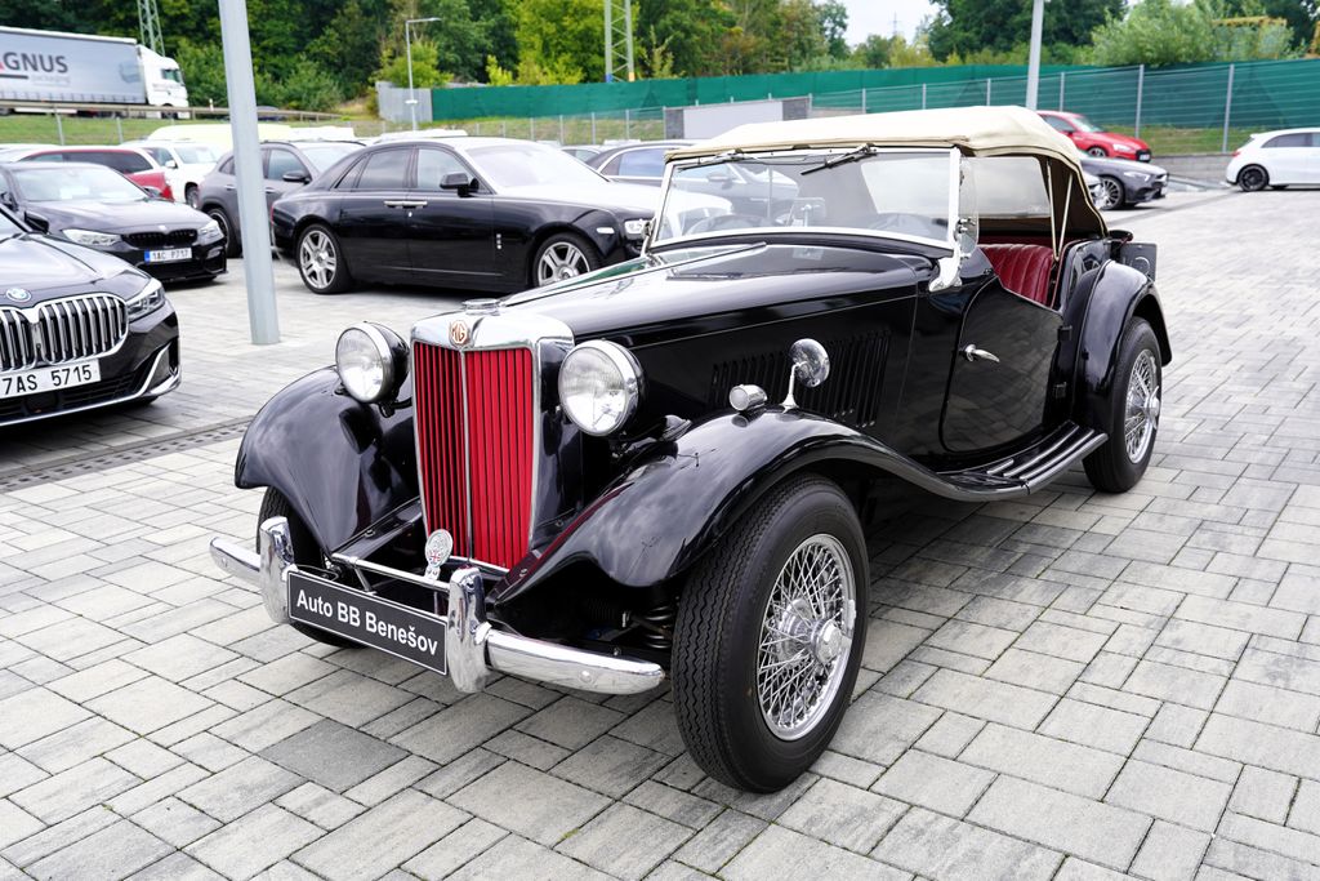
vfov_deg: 43.6
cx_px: 660
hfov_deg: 61.9
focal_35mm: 30
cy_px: 440
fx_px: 1100
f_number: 5.6
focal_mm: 30
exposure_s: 1/80
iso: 100
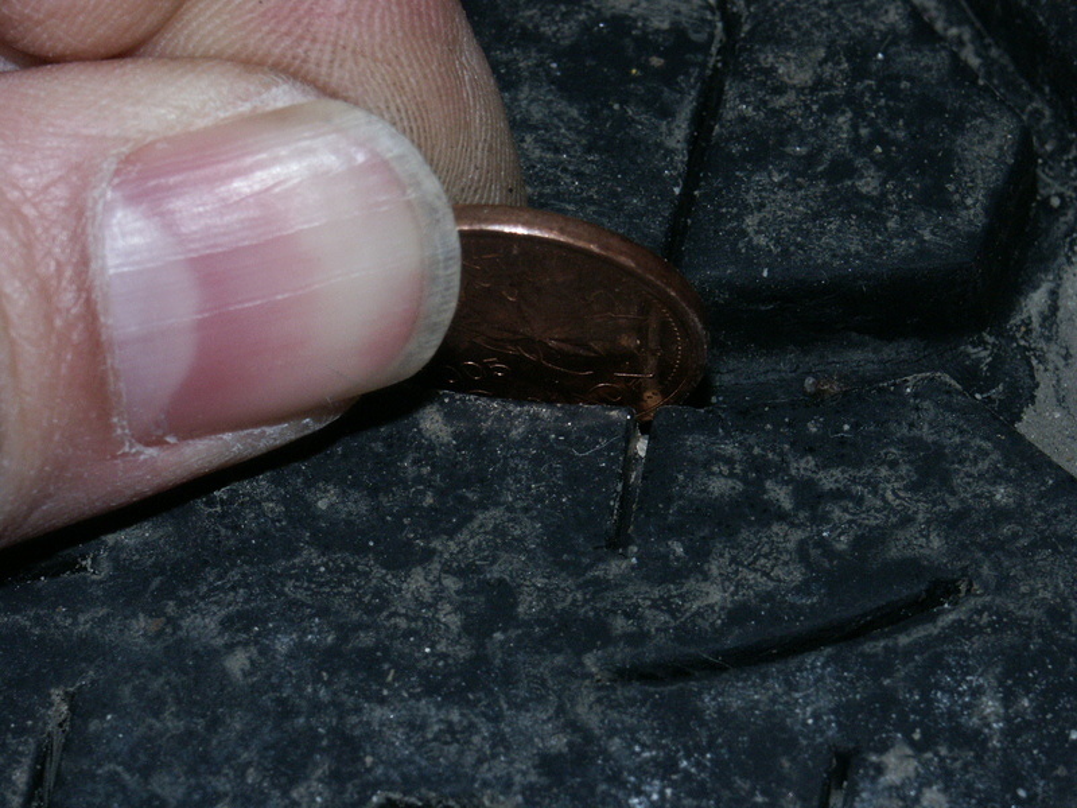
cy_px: 404
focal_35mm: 200
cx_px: 538
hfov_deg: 9.9
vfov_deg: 7.4
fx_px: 6223
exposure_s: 1/30
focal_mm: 50.69
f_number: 9.5
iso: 100
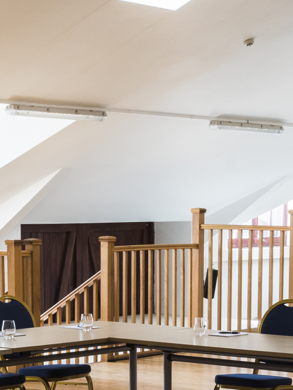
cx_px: 179
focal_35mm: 112
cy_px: 465
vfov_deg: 16.8
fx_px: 1264
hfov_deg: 13.2
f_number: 11
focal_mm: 24
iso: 200
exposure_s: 1/5
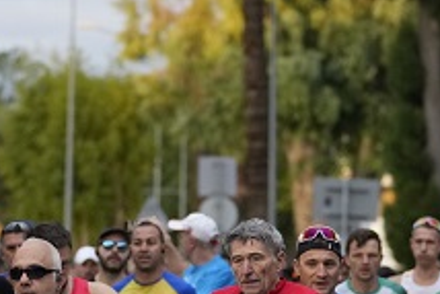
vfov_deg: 3.8
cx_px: 136
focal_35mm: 366
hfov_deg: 5.6
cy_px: 316
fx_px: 4476
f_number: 2.8
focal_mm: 98
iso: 2500
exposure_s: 1/800
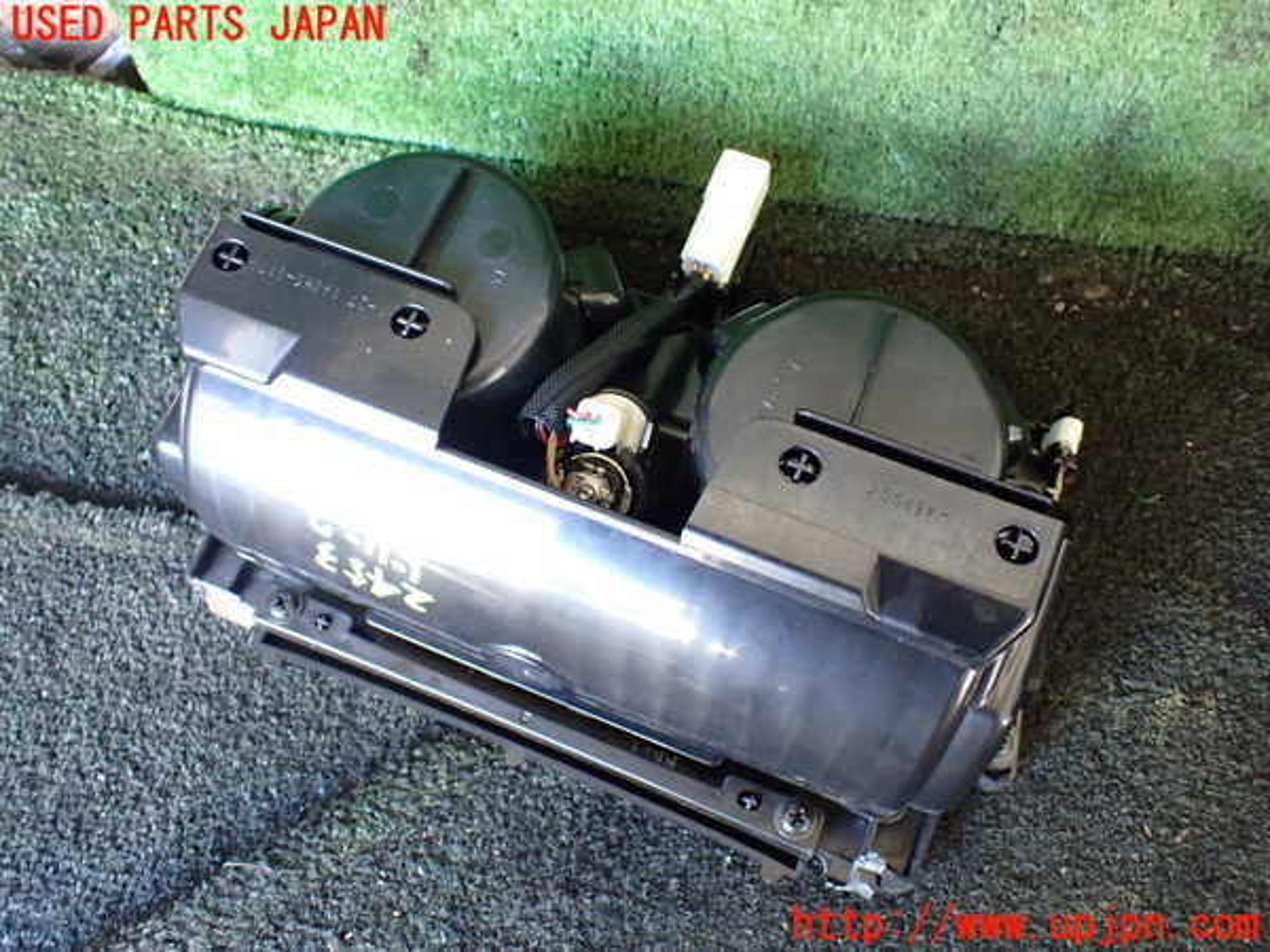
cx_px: 635
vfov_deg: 46.8
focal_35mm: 30
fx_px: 1101
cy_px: 476
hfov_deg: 60.0
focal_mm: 5.4
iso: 800
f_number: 2.3
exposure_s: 1/50
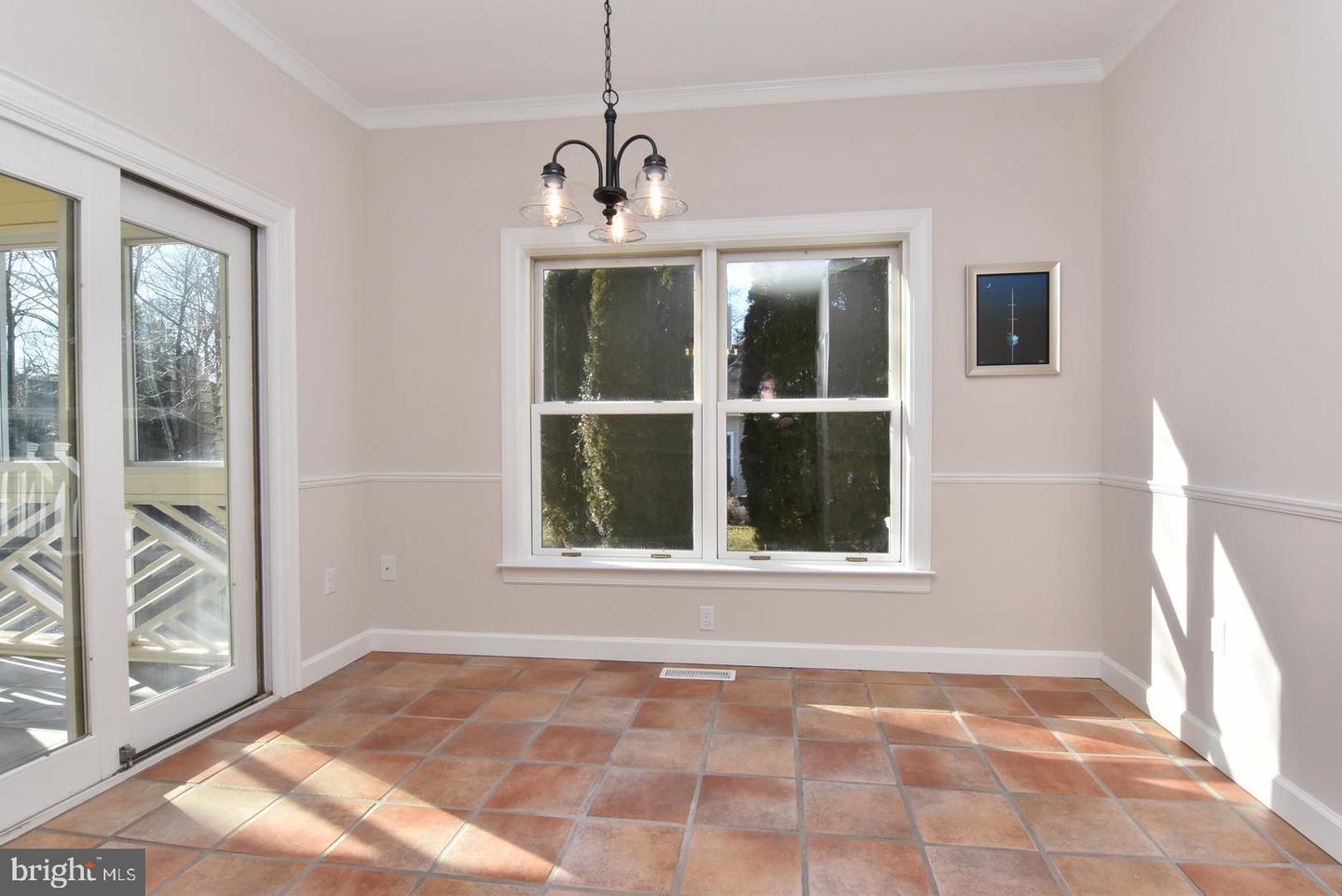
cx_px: 671
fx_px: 671
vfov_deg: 67.5
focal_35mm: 18
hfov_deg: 90.0
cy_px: 448
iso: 800
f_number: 18
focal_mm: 12
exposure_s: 1/125
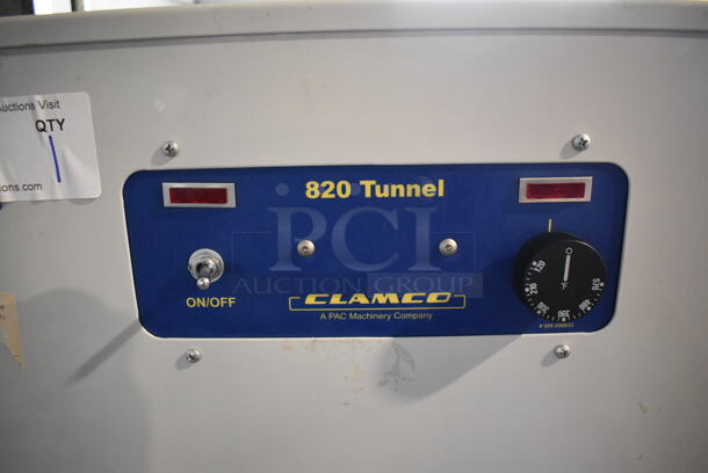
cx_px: 354
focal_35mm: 27
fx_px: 531
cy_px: 236
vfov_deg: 48.0
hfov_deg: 67.3
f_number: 3.5
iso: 4500
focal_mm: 18
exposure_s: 1/125
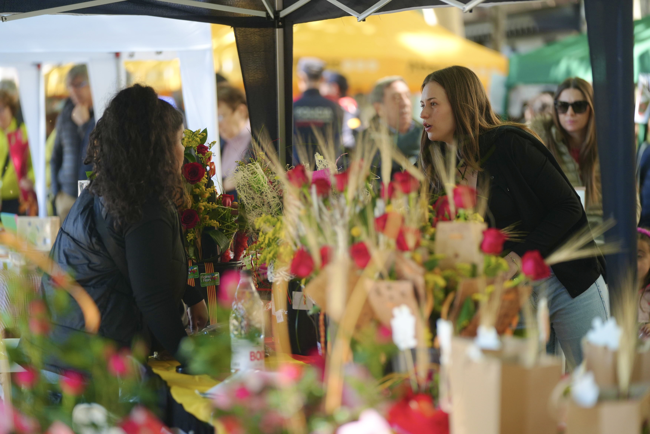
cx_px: 325
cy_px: 217
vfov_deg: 10.2
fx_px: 2419
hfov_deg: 15.3
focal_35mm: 134
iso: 800
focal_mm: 134
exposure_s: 1/400
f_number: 2.8
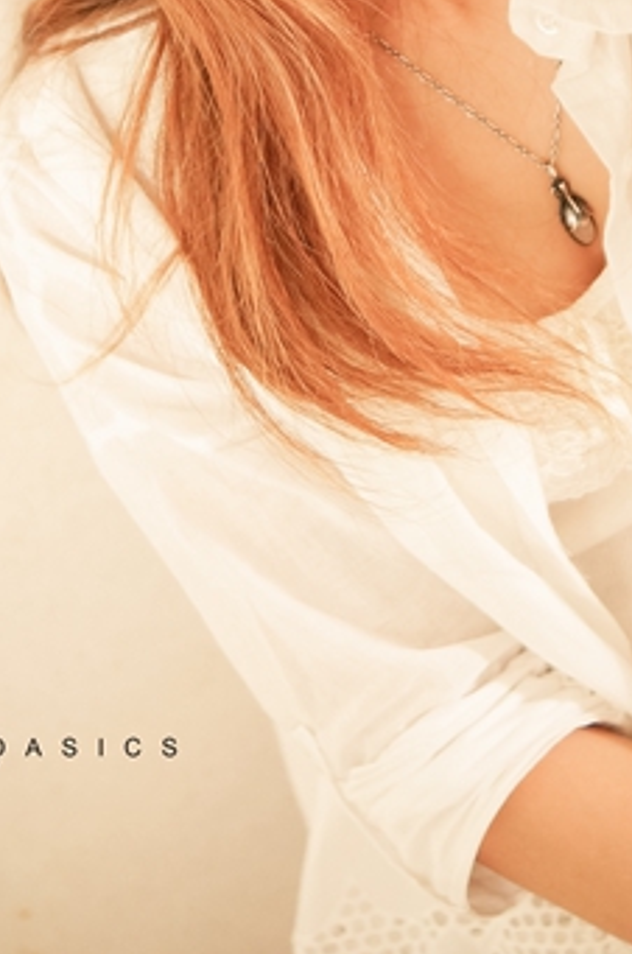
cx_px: 443
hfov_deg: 10.5
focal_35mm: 130
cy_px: -10
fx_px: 3443
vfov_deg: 15.5
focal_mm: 35
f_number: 2
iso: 800
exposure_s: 1/320
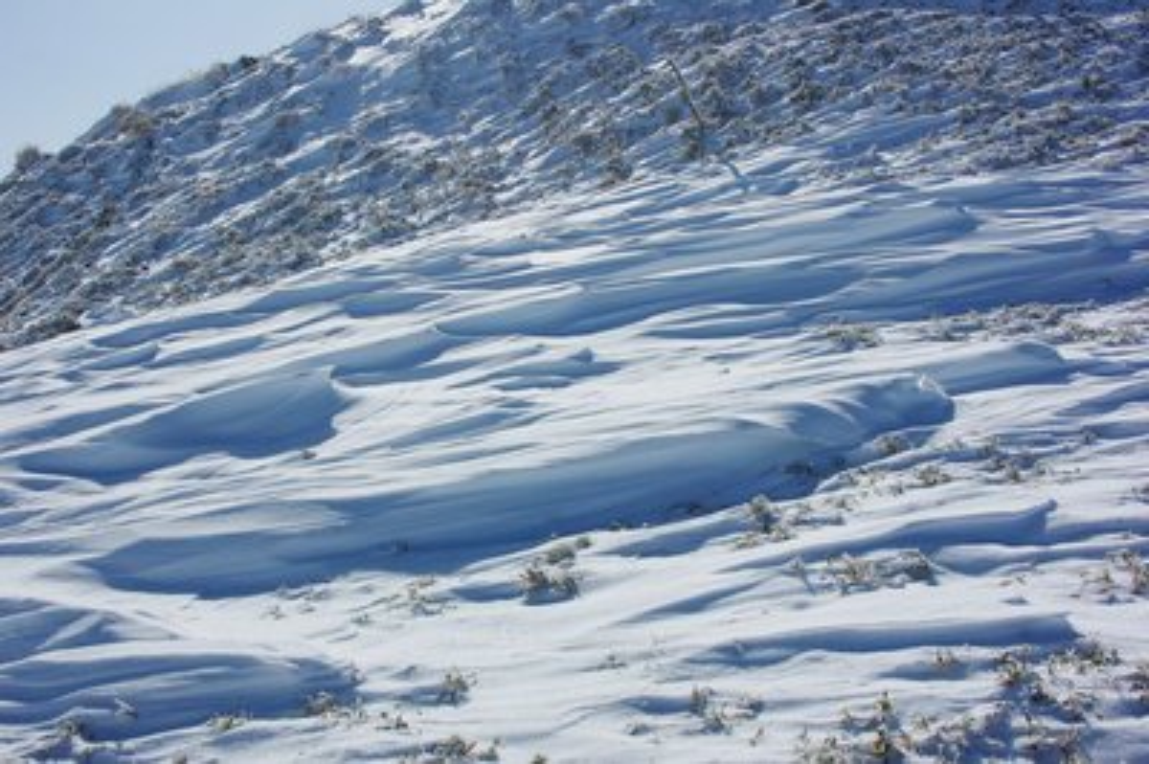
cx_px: 574
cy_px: 382
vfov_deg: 31.8
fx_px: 1339
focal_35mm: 42
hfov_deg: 46.4
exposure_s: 1/800
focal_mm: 28
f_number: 11
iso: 200
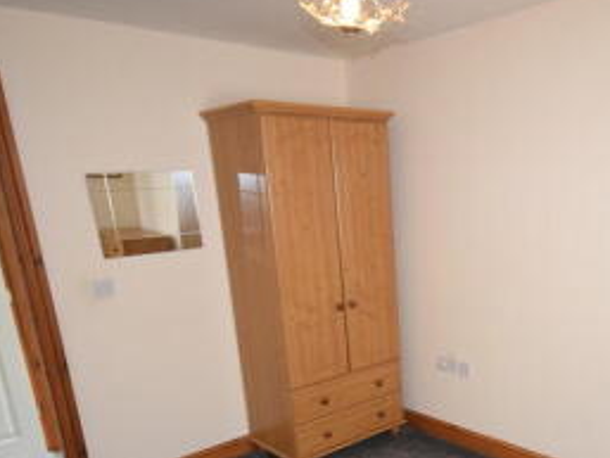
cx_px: 441
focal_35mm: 32
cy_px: 360
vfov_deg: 42.4
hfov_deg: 54.7
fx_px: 564
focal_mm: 12
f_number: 4.5
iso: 2000
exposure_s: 1/60
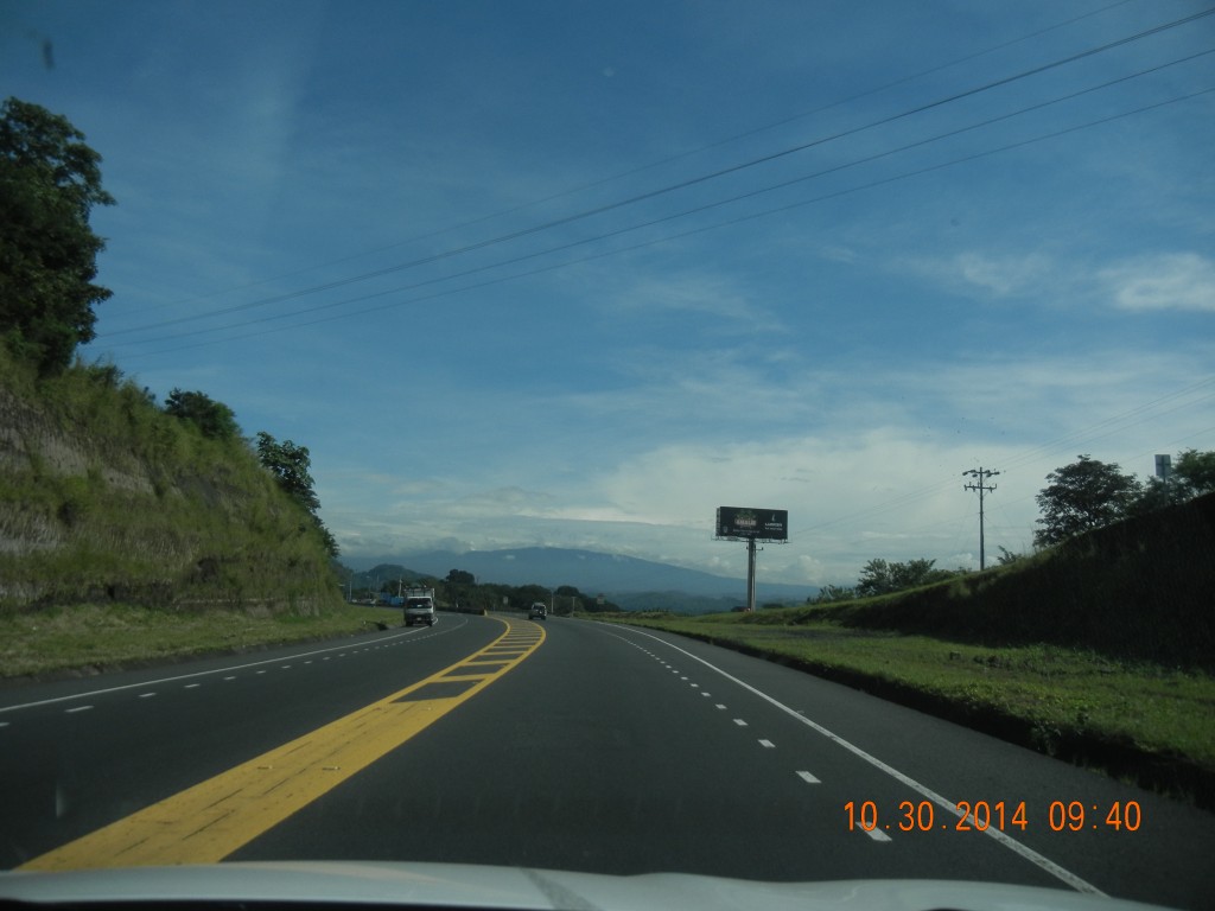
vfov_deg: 46.8
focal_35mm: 30
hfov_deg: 60.0
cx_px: 608
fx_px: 1053
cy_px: 456
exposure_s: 1/758
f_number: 7
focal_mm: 5.4
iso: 160
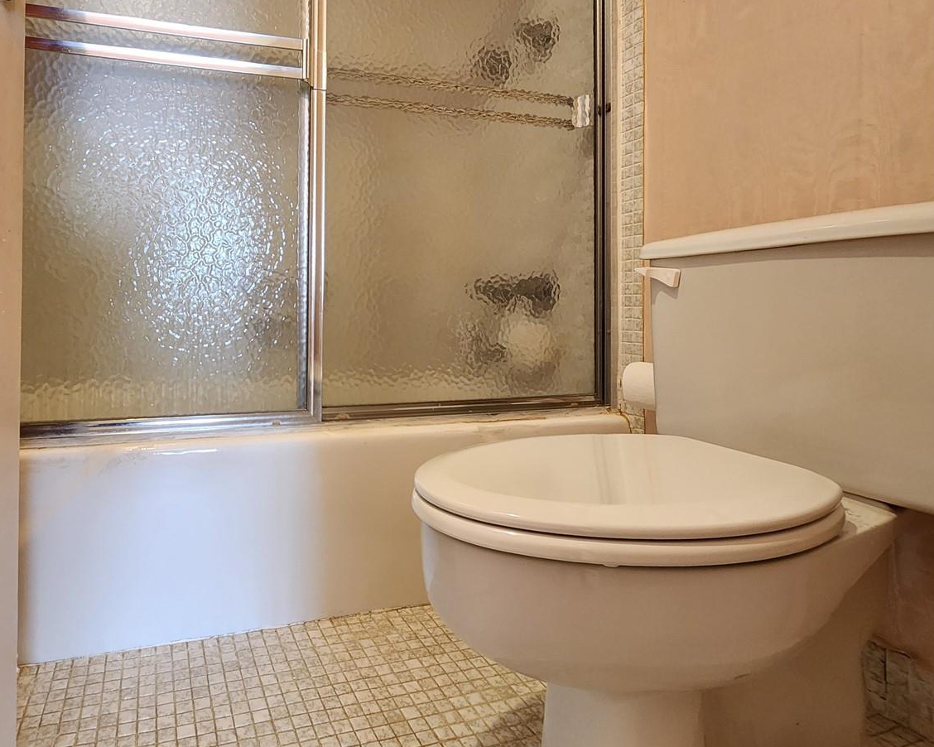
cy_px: 302
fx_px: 497
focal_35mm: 18
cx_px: 328
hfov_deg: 84.0
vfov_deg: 73.1
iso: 250
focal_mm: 2.2
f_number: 2.2
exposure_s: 1/60.2
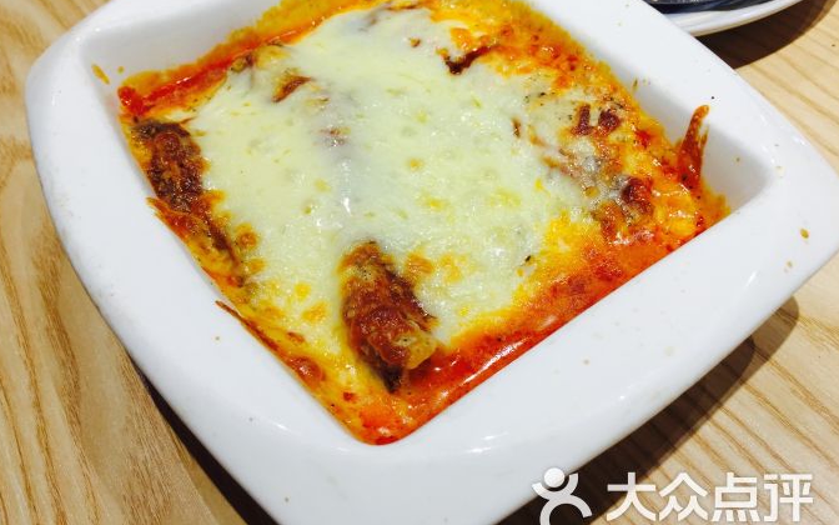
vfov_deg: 39.4
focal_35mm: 32
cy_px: 234
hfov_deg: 59.6
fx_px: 732
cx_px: 408
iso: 40
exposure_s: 1/50
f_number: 2.2
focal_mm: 4.15
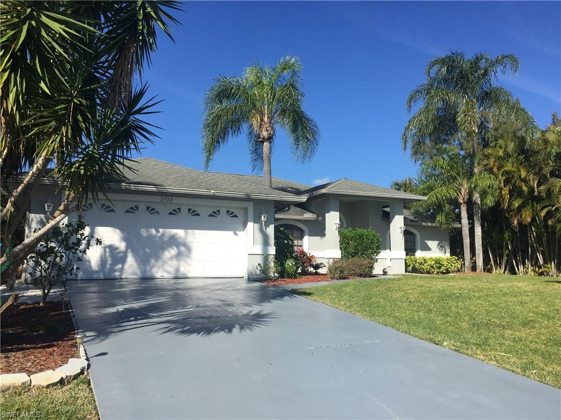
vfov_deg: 48.2
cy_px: 210
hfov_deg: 61.7
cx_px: 280
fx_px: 470
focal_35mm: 29
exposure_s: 1/1980
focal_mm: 4.15
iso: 32
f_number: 2.2
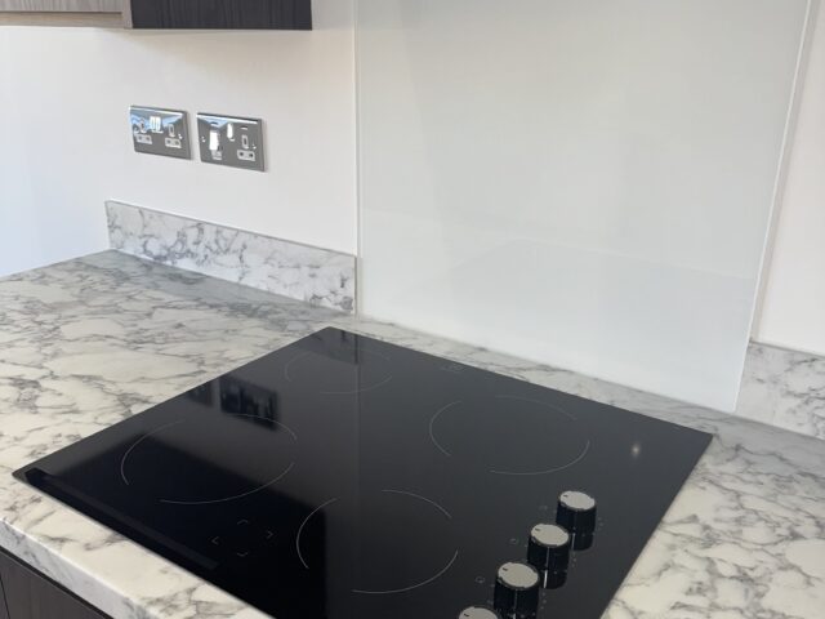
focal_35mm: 24
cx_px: 412
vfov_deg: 56.8
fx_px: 572
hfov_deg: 71.6
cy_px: 310
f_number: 1.78
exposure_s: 1/121
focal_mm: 6.76
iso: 64
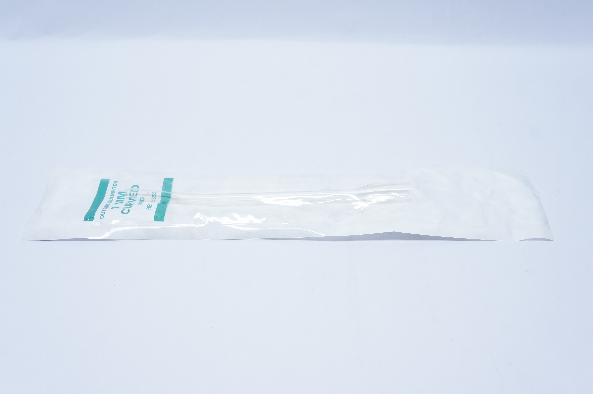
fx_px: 568
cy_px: 197
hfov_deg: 55.2
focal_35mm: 34
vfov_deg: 38.3
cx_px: 296
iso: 800
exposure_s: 1/60
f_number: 6.3
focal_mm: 23
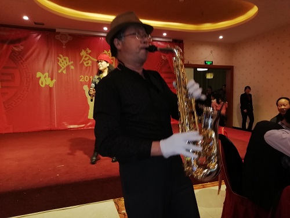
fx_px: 218
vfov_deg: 53.1
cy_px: 109
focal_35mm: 26
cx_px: 145
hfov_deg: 67.3
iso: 125
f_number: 2.2
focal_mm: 3.21
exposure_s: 1/33.3
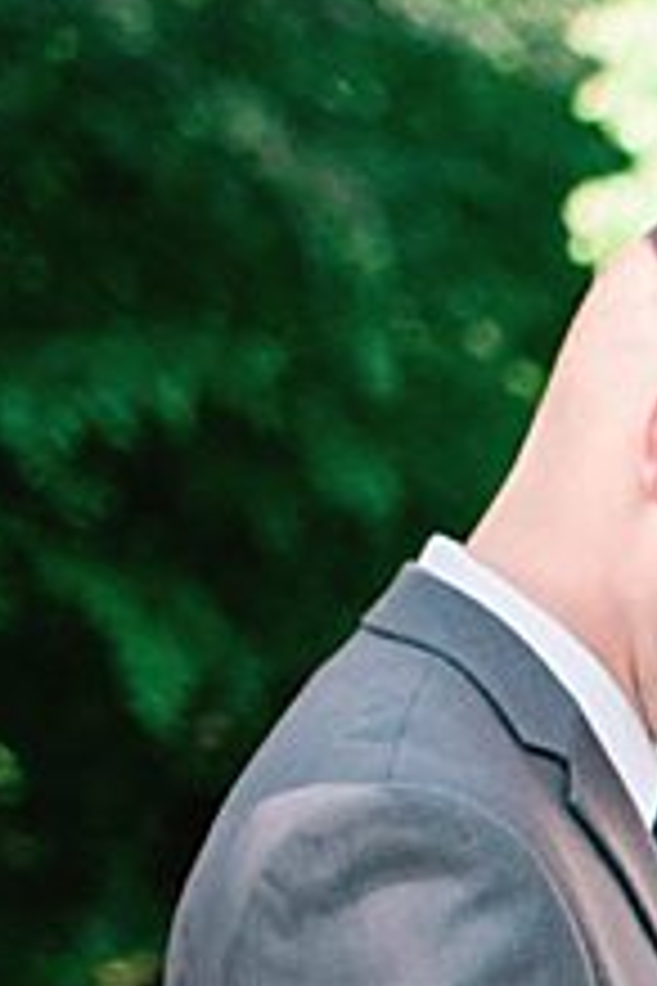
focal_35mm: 225
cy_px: 1427
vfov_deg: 8.9
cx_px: 1512
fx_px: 6159
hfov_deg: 5.9
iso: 500
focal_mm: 35
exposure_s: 1/6400
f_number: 1.8
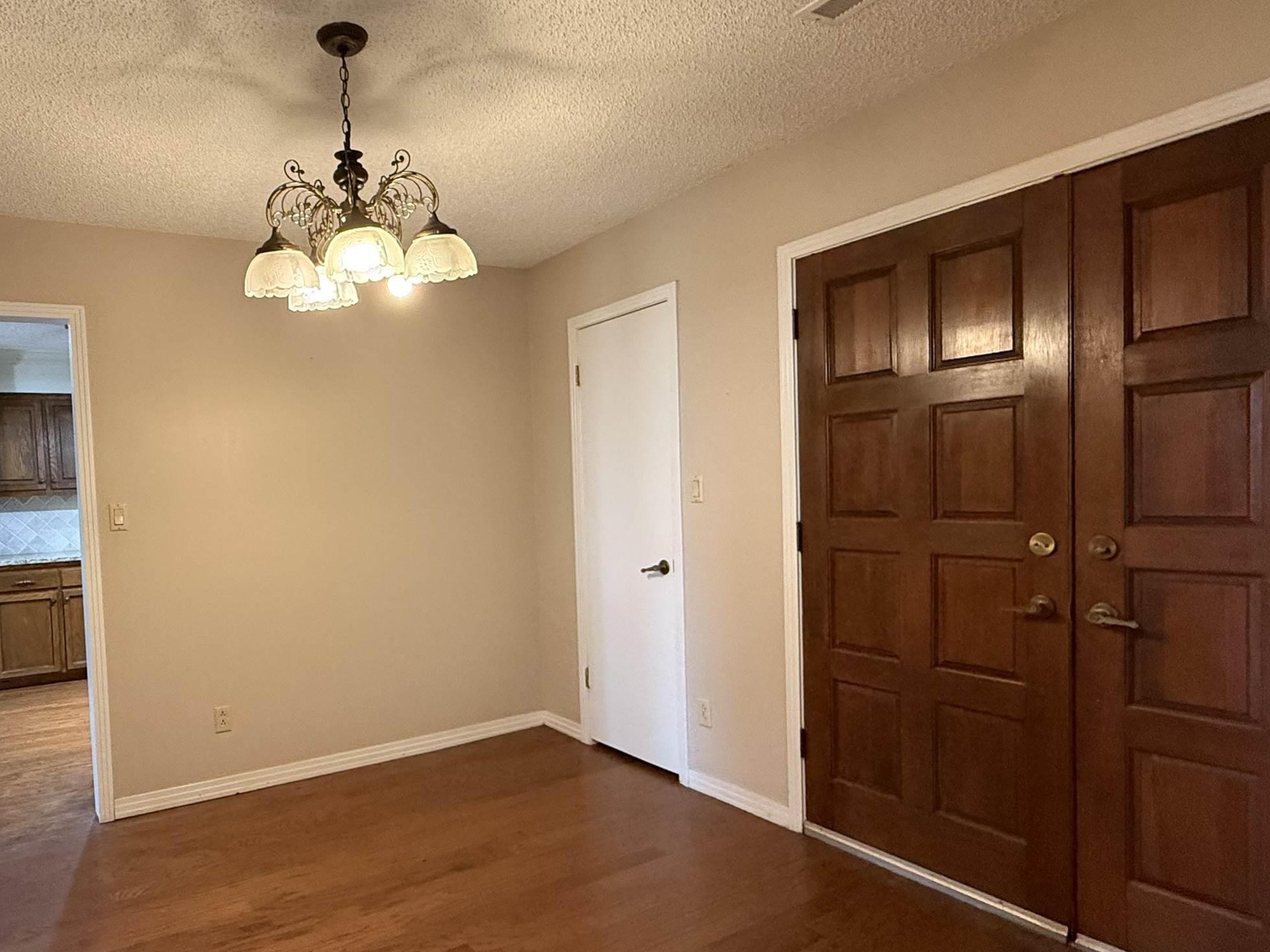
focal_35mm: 22
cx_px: 451
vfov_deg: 60.9
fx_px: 807
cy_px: 525
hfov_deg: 74.6
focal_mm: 2.22
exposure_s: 1/60
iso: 500
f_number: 2.2
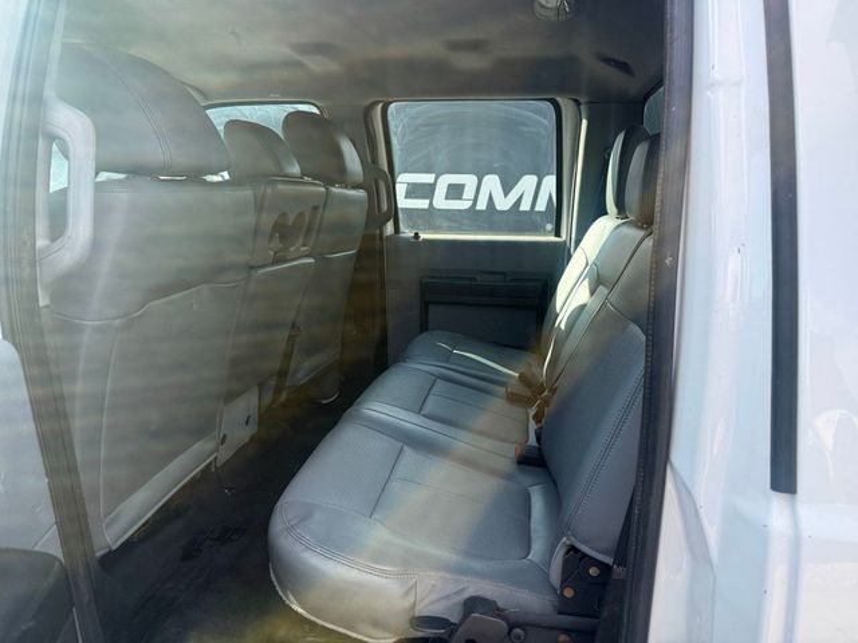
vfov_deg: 56.8
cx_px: 429
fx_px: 595
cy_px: 322
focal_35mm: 24
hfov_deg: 71.6
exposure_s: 1/992
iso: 100
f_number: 1.78
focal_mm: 6.76
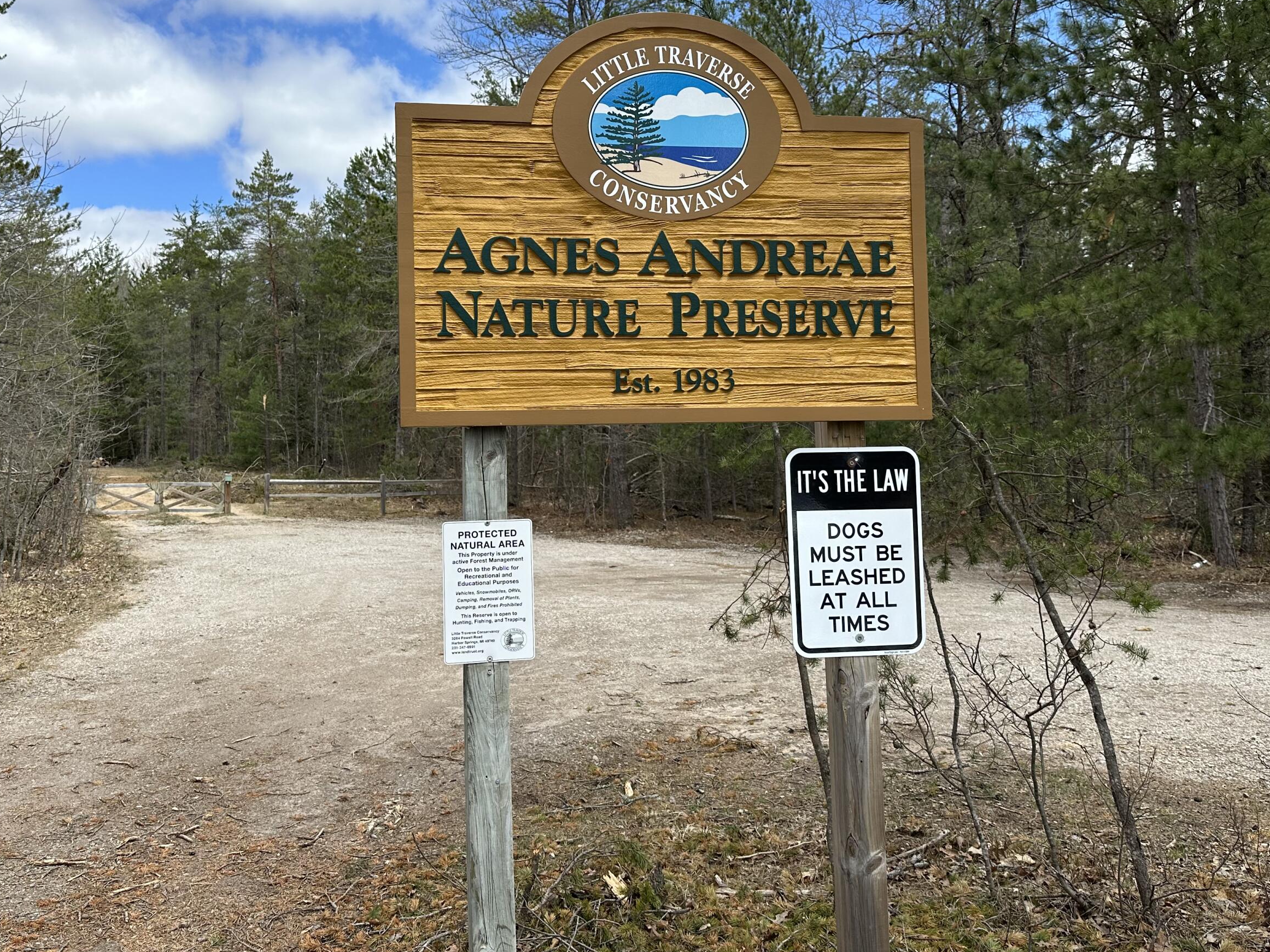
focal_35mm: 31
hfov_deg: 58.2
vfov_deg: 45.2
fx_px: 1137
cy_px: 389
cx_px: 559
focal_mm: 6.86
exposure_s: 1/2967
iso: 80
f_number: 1.78
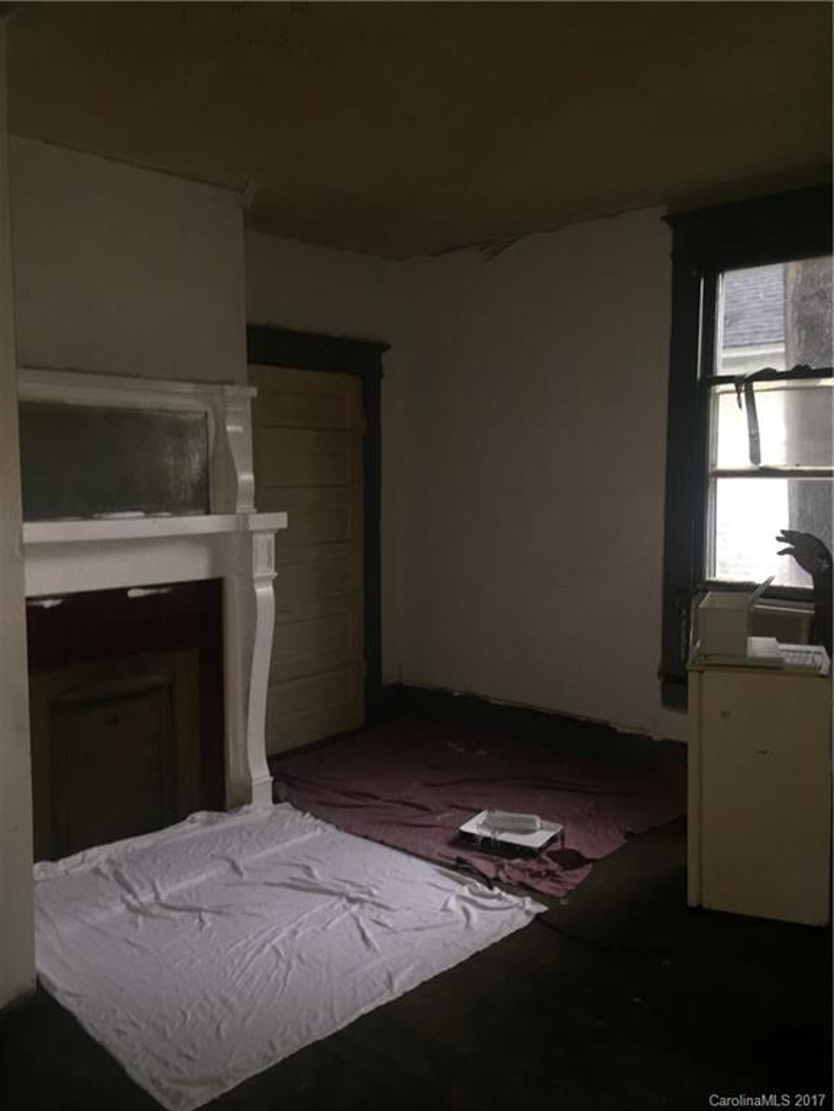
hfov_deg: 48.2
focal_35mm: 29
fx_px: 932
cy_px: 556
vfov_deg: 61.7
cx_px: 417
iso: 100
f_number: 2.2
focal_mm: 4.15
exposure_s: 1/20
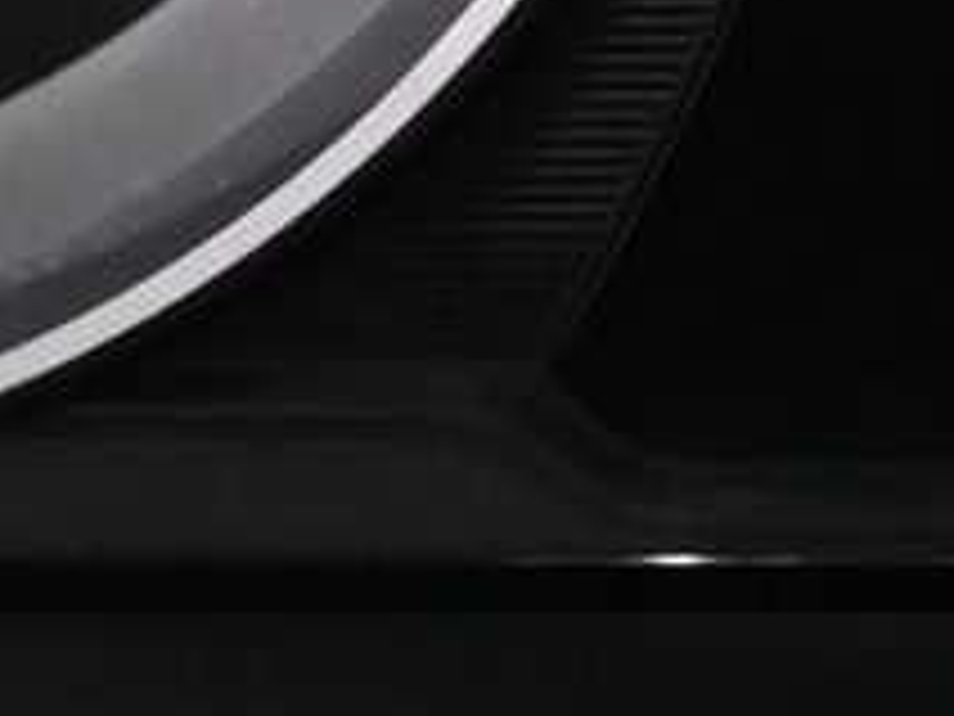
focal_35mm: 286
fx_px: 7882
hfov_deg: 6.9
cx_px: 904
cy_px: -955
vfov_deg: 5.1
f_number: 4.5
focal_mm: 26
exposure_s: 1/40
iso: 2500
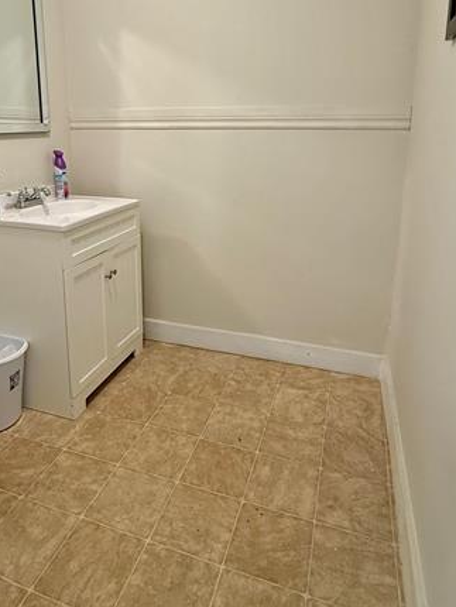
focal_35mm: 25
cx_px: 199
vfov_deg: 68.2
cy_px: 224
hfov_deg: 54.8
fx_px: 439
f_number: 2.2
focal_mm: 2.22
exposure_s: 1/60
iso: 320
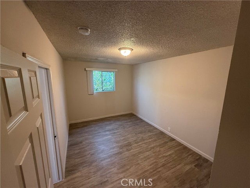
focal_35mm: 14
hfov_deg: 102.1
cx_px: 125
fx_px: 101
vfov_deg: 85.7
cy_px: 94
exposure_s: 1/120
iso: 400
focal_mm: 2.22
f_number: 2.2
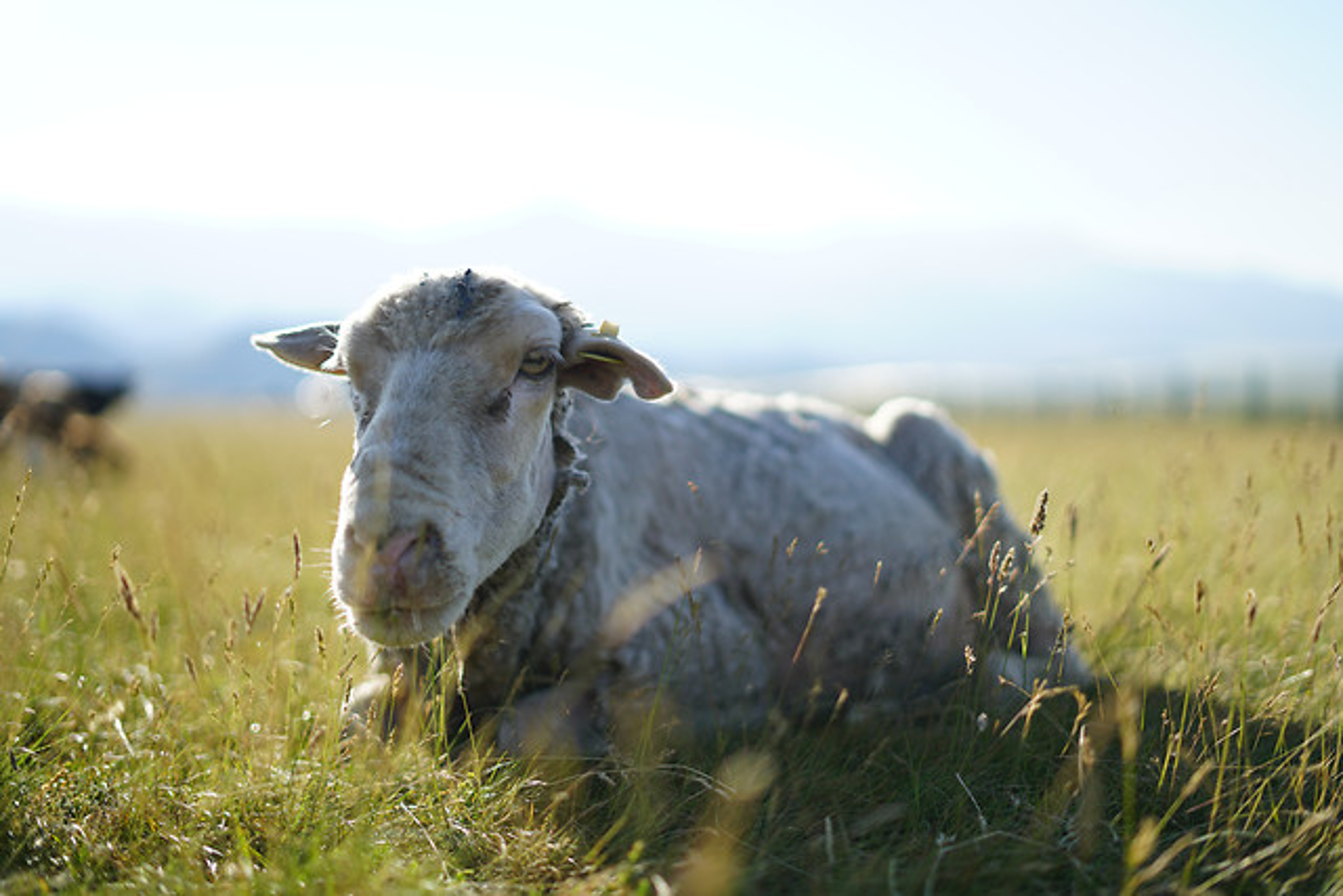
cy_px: 448
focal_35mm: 50
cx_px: 672
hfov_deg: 39.6
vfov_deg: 27.0
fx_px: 1866
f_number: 1.8
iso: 100
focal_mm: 50
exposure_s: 1/2000
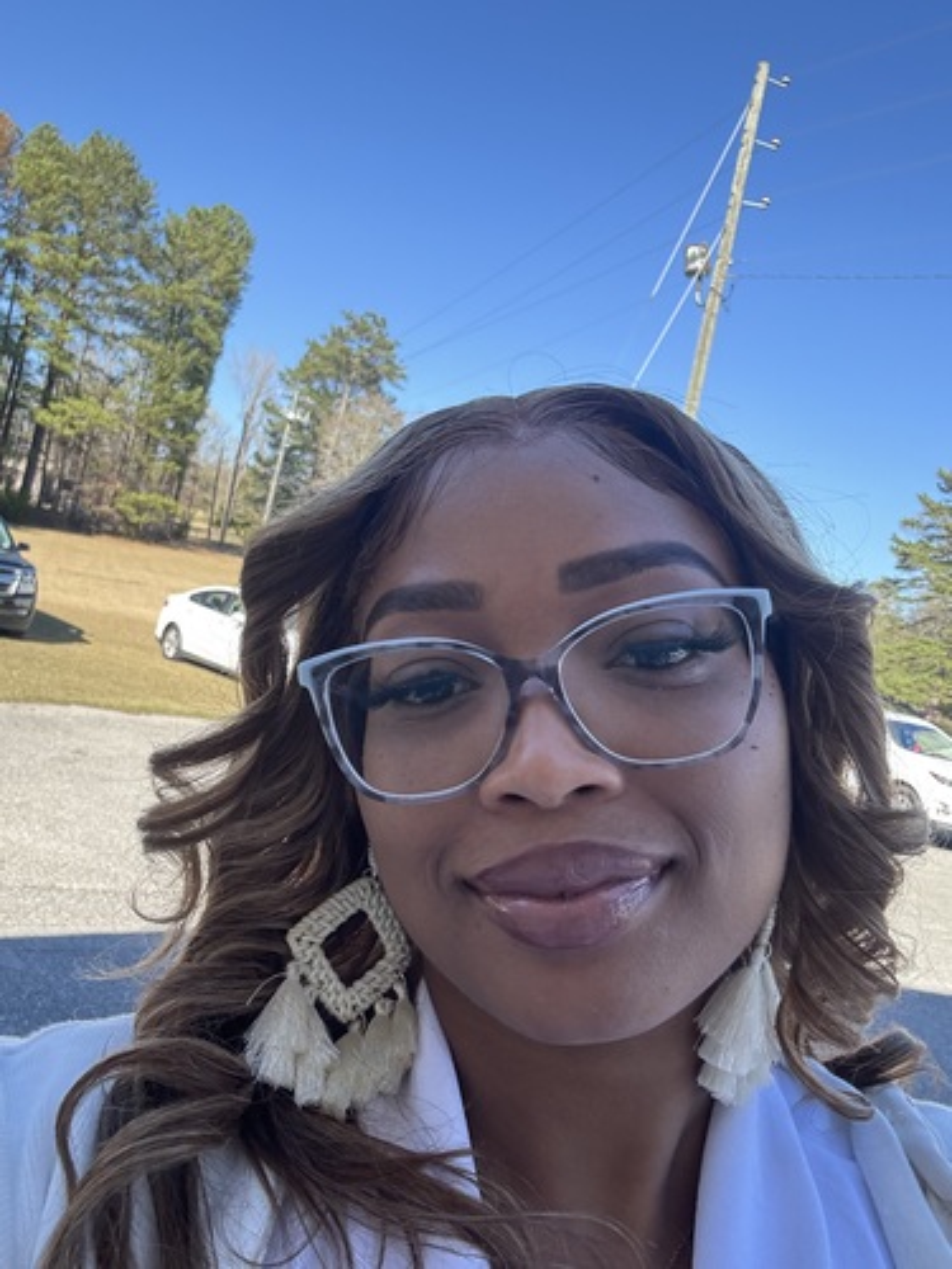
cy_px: 634
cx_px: 476
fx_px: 1100
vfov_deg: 60.0
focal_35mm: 30
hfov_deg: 46.8
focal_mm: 2.69
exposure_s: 1/172
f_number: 1.9
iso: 32
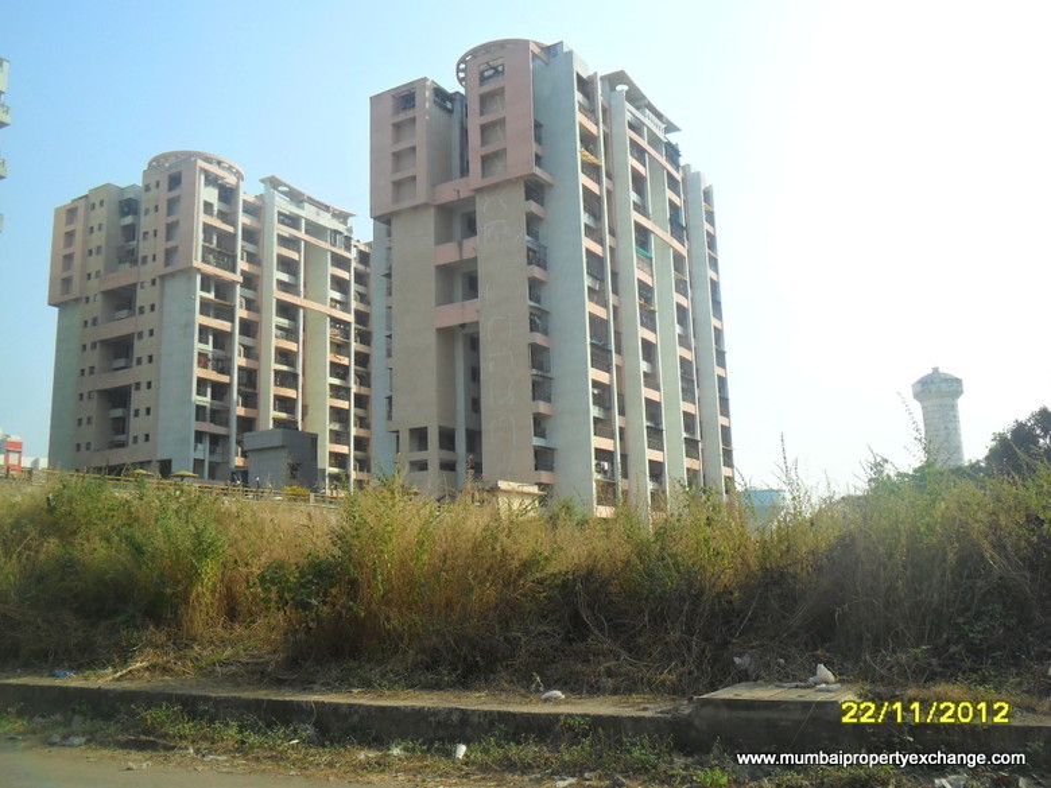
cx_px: 526
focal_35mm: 32
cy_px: 394
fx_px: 972
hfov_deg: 56.8
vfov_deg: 44.2
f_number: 3.7
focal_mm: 5.7
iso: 100
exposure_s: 1/1000
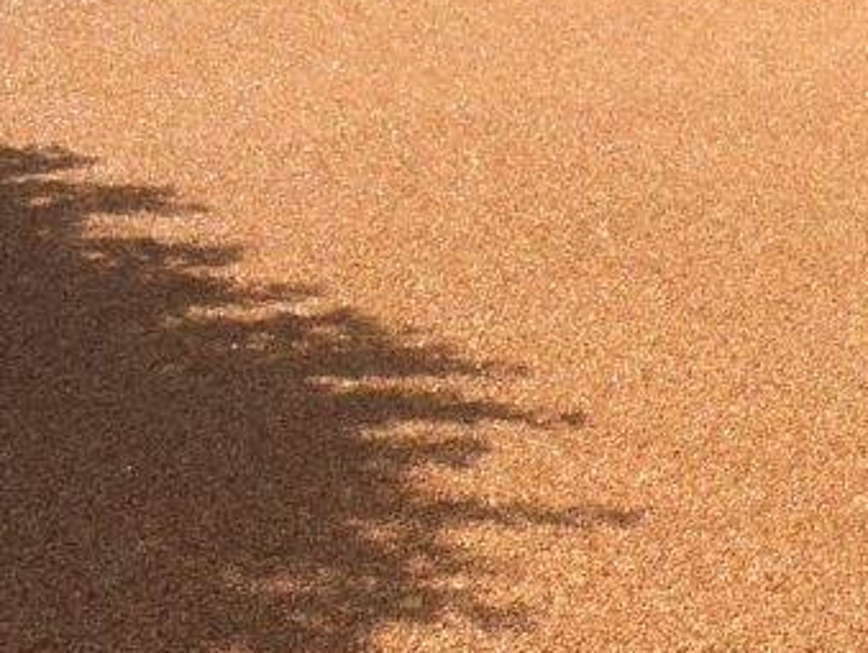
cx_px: 863
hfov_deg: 19.1
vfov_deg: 14.8
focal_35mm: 100
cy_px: 187
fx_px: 2510
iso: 32
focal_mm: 4.15
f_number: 2.2
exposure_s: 1/2415
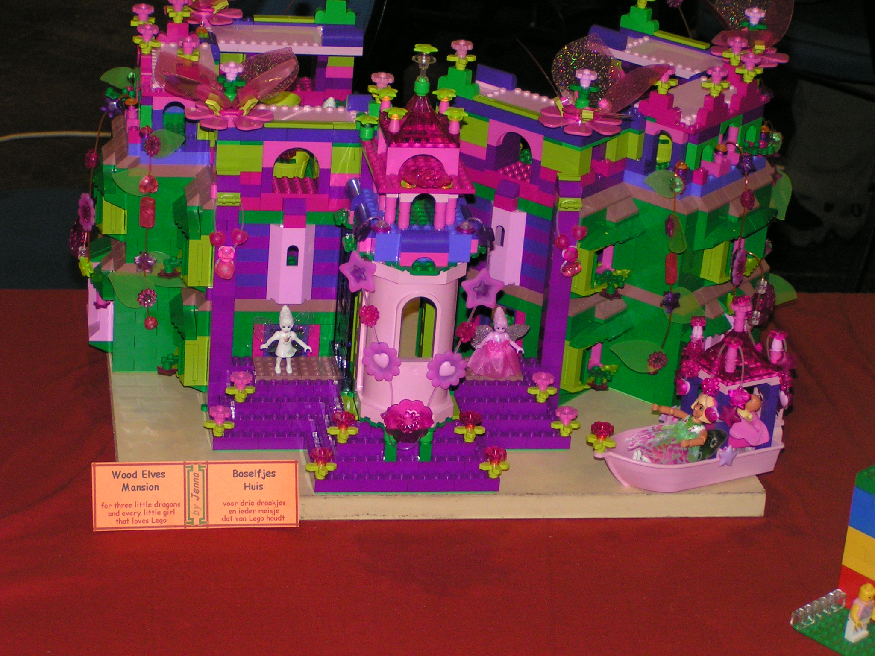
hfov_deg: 20.7
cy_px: 328
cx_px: 438
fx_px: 2401
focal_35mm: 95
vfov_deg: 15.6
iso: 200
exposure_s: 1/100
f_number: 3.5
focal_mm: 14.5
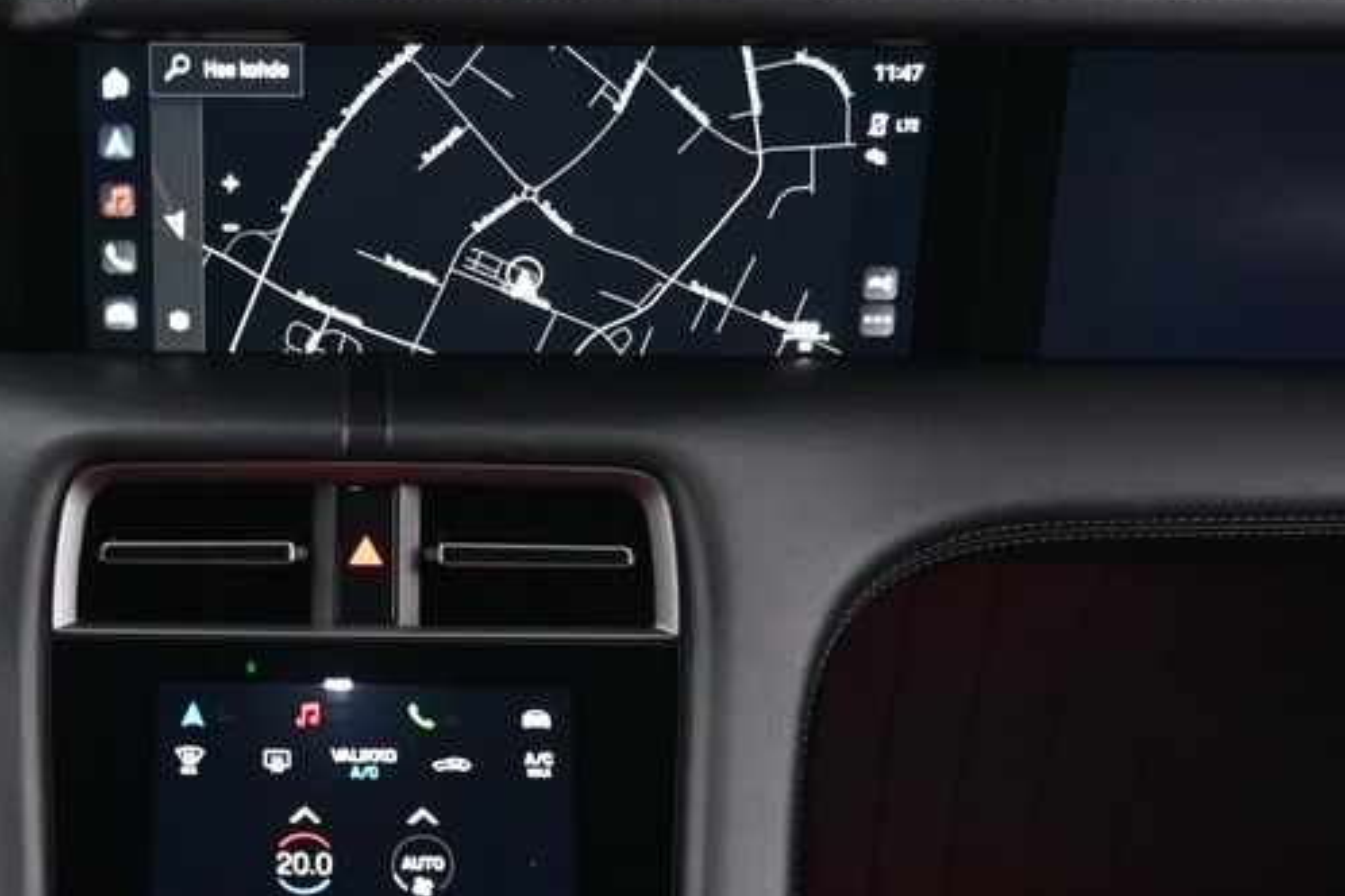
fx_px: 2914
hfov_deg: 25.6
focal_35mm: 78
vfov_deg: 17.4
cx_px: 316
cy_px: 683
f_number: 3.5
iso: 1600
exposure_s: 1/15
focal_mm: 16
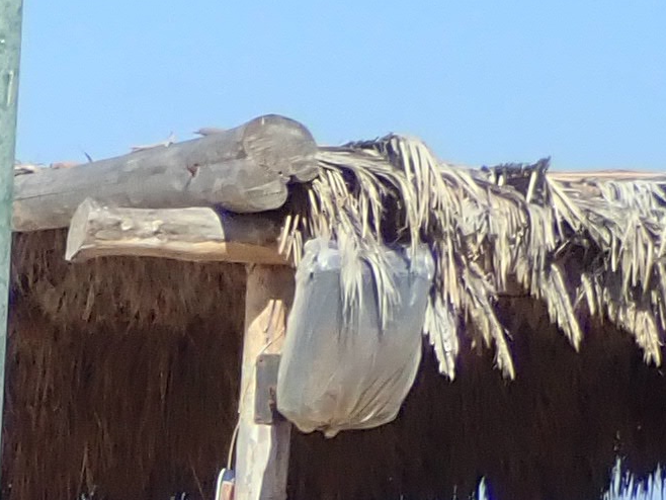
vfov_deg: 5.8
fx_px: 4677
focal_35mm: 243
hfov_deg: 7.4
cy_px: 1346
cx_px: -1129
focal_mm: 7.34
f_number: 11
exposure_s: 1/640
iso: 100
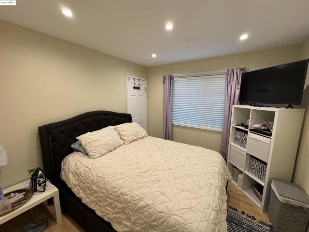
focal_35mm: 14
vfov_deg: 85.7
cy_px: 116
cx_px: 154
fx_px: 125
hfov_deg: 102.1
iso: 250
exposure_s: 1/120
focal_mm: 2.22
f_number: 2.2
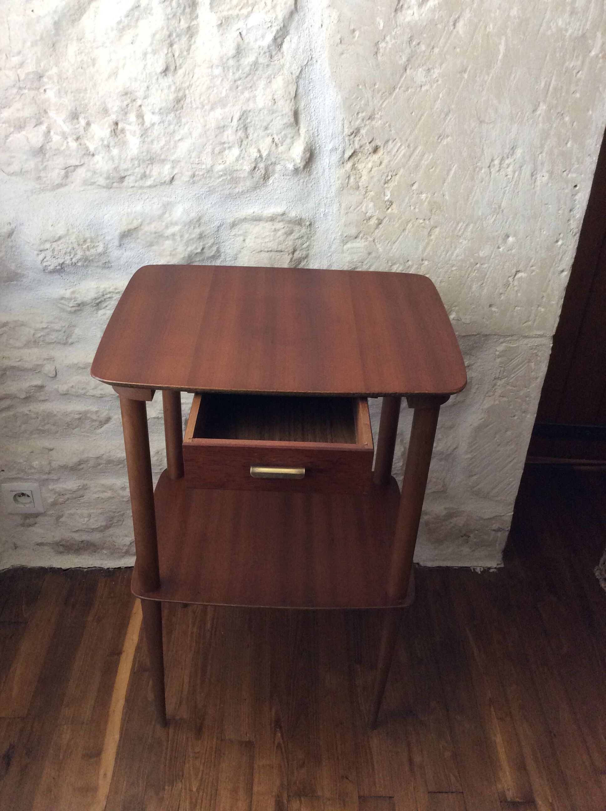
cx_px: 303
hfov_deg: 44.1
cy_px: 406
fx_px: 749
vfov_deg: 56.9
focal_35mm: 32
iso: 100
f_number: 2.4
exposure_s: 1/25
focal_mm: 3.3
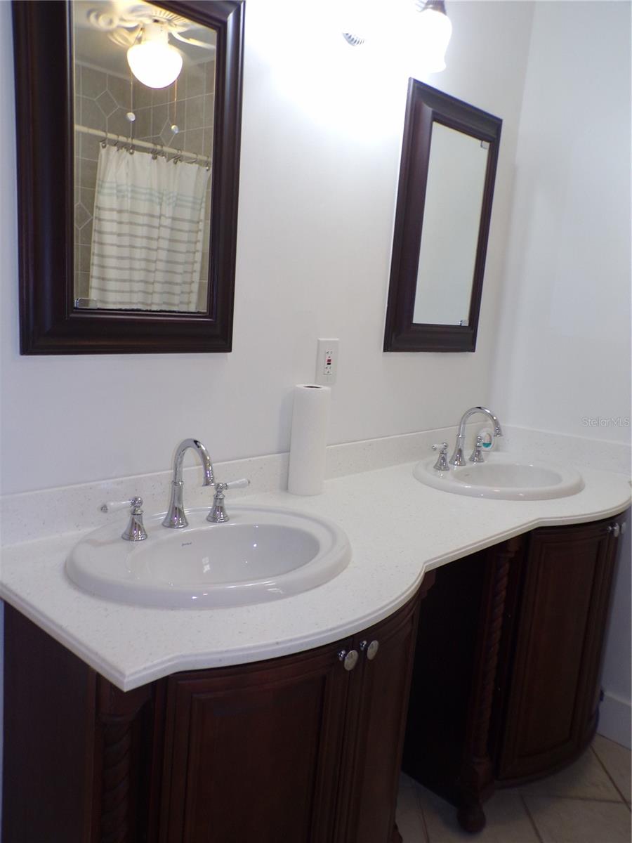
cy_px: 422
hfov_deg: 49.7
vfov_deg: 63.4
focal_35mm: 28
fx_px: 682
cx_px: 316
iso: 119
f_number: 3.1
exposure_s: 1/34
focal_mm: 5
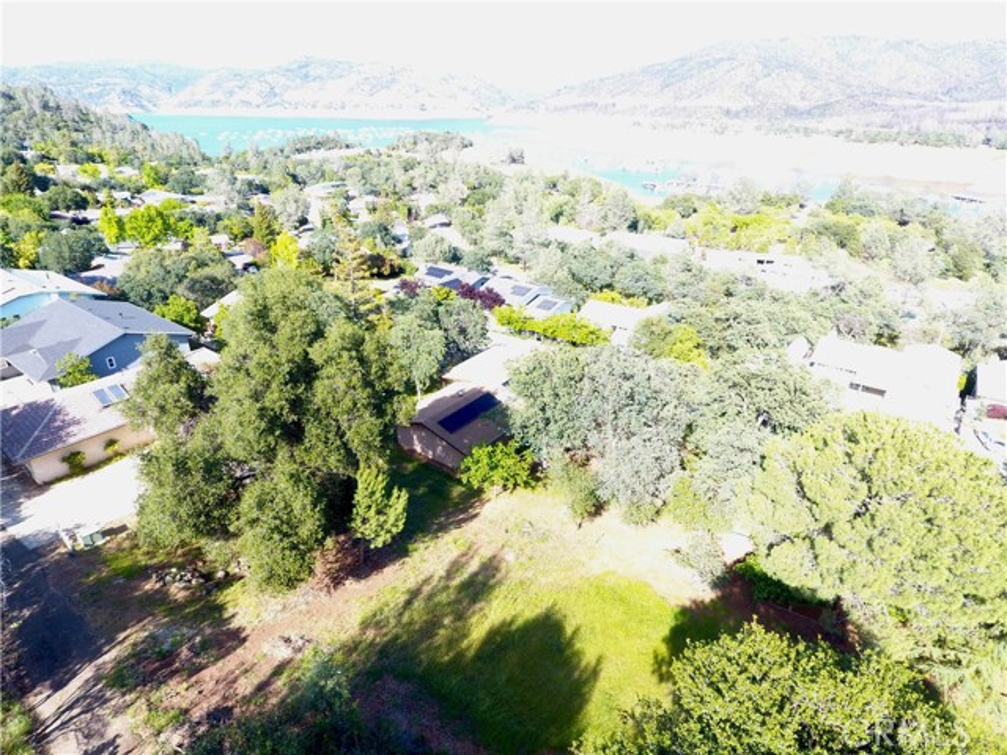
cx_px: 504
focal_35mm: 20
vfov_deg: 66.0
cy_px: 378
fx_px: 582
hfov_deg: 81.7
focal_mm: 3.61
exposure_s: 1/127
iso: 100
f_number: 2.8
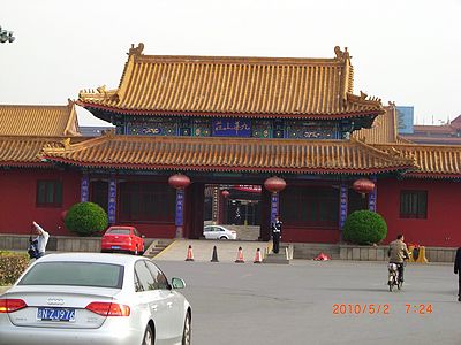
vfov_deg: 13.0
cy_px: 172
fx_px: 1518
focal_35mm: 114
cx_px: 230
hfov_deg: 17.3
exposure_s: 1/250
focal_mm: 18.6
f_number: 5.2
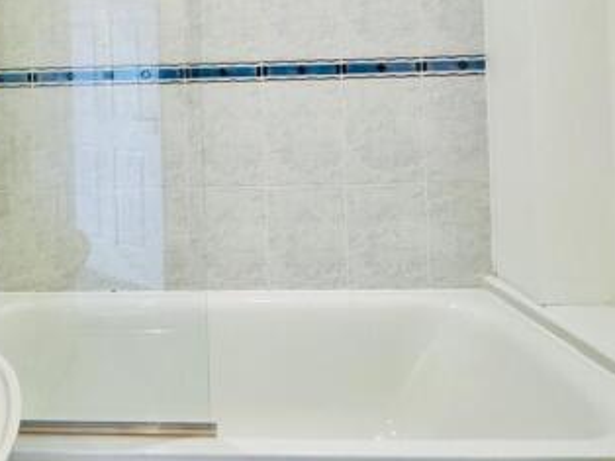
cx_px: 136
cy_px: 187
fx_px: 462
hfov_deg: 62.5
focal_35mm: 26
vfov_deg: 52.7
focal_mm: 2.22
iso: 250
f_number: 2.2
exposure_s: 1/100
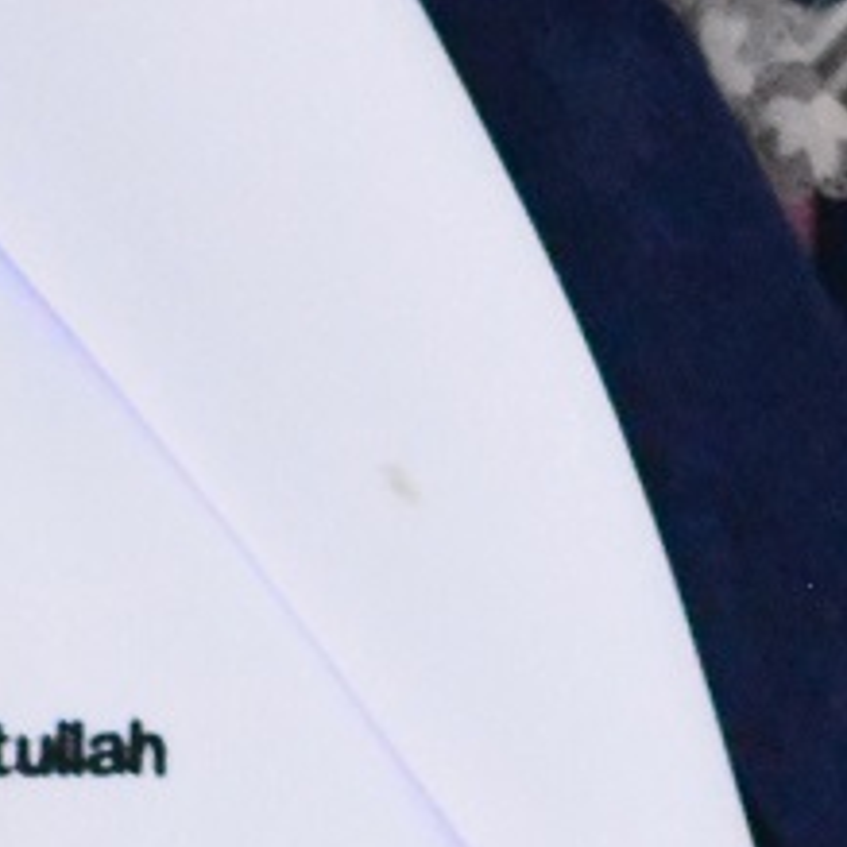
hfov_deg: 1.6
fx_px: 30793
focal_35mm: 1112
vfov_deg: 1.6
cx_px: 352
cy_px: 1006
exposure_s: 1/125
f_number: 3.2
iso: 4000
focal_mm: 85
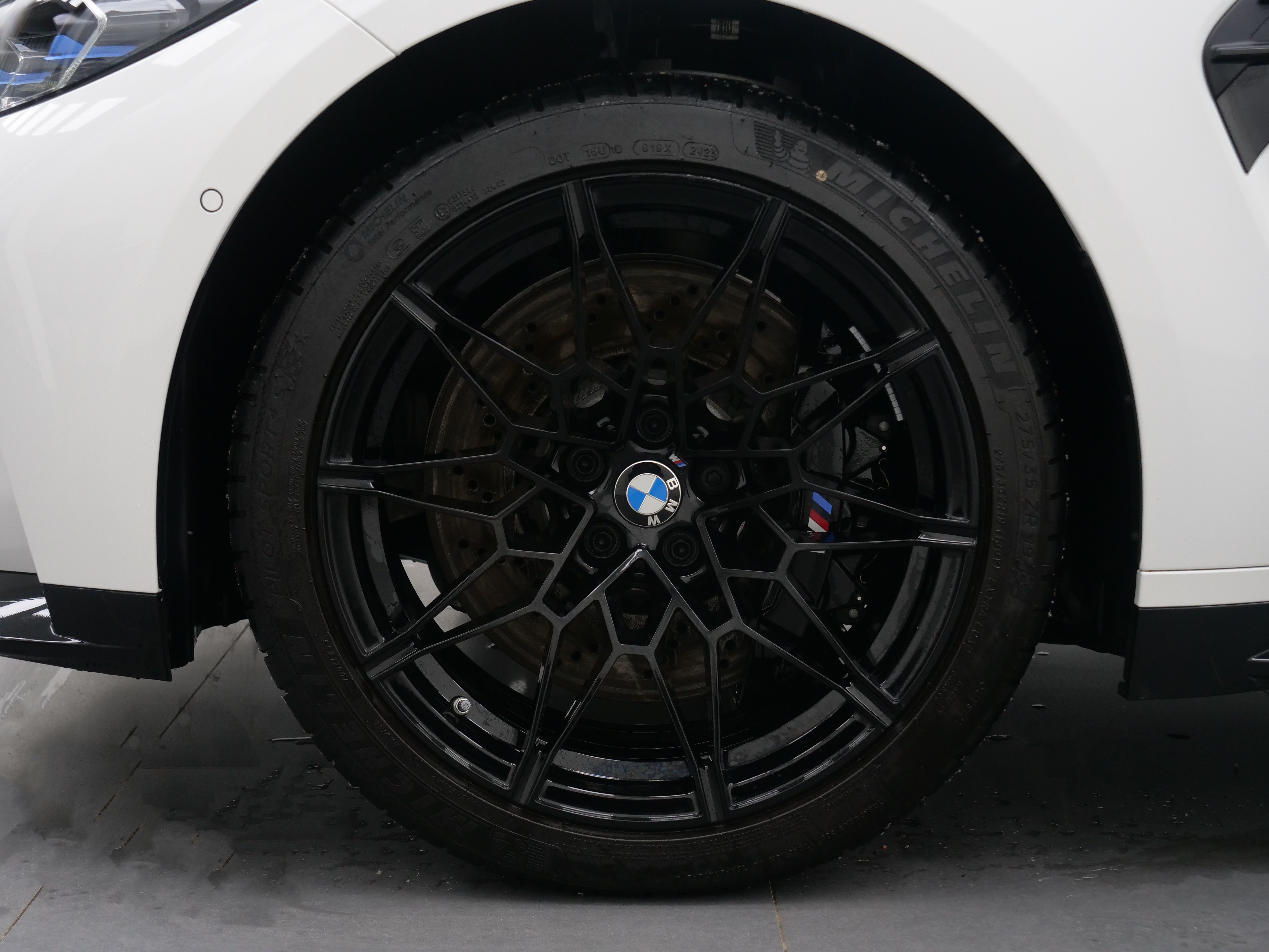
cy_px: 476
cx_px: 634
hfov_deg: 33.2
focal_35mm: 58
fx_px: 2126
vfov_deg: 25.2
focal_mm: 29
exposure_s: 1/200
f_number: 4
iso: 800
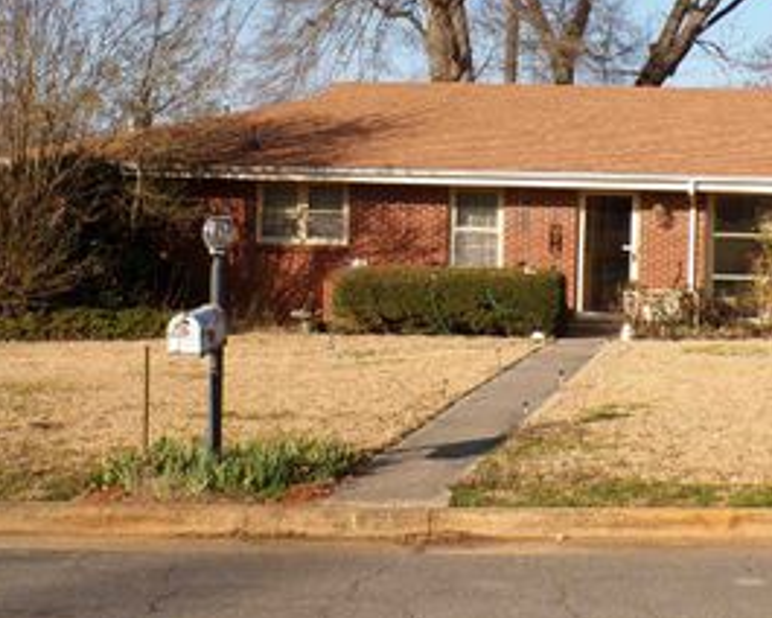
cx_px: 618
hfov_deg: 31.1
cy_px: 229
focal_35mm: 59
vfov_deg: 25.7
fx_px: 1348
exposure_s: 1/340
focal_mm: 5.8
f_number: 4.8
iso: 100
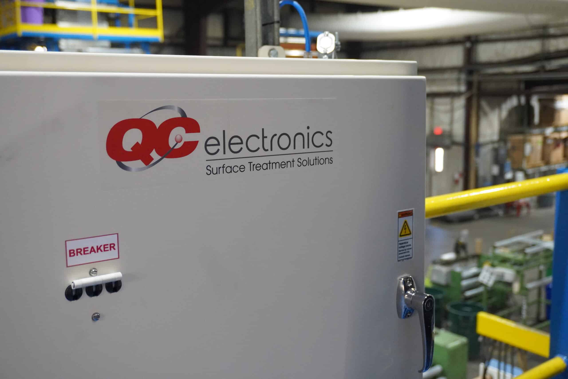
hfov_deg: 47.9
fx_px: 639
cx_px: 284
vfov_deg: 33.0
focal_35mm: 40
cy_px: 190
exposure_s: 1/160
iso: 3200
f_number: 4.5
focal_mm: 27
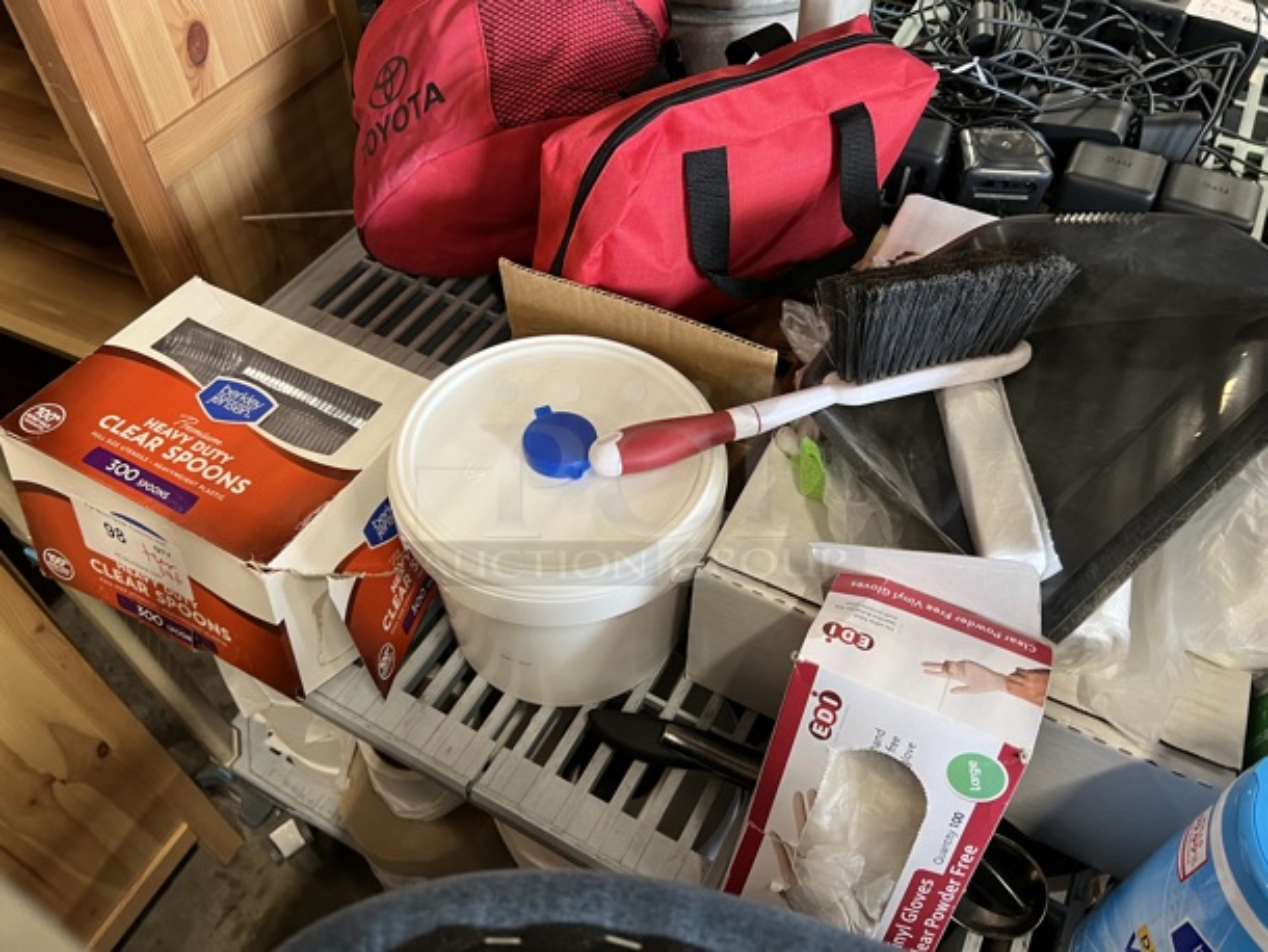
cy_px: 476
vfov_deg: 53.1
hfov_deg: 67.3
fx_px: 953
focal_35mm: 26
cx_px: 634
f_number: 1.5
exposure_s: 1/60
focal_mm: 5.7
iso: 160
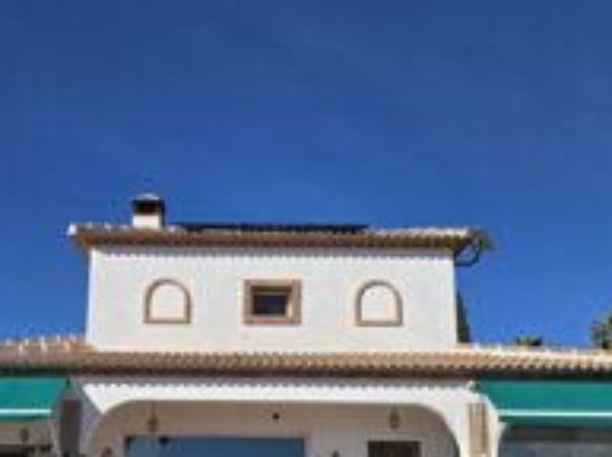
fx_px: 759
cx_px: 247
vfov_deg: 32.8
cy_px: 346
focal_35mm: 43
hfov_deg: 43.7
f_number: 1.7
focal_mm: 6.3
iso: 12
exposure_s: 1/1484
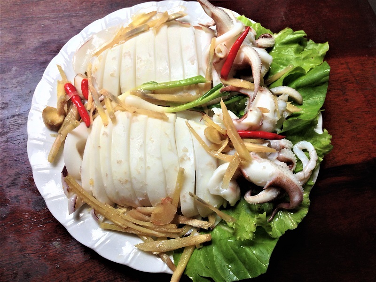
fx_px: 358
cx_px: 188
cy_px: 141
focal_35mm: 33
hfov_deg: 55.4
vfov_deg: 42.9
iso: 50
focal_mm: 4.12
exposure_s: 1/195
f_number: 2.4
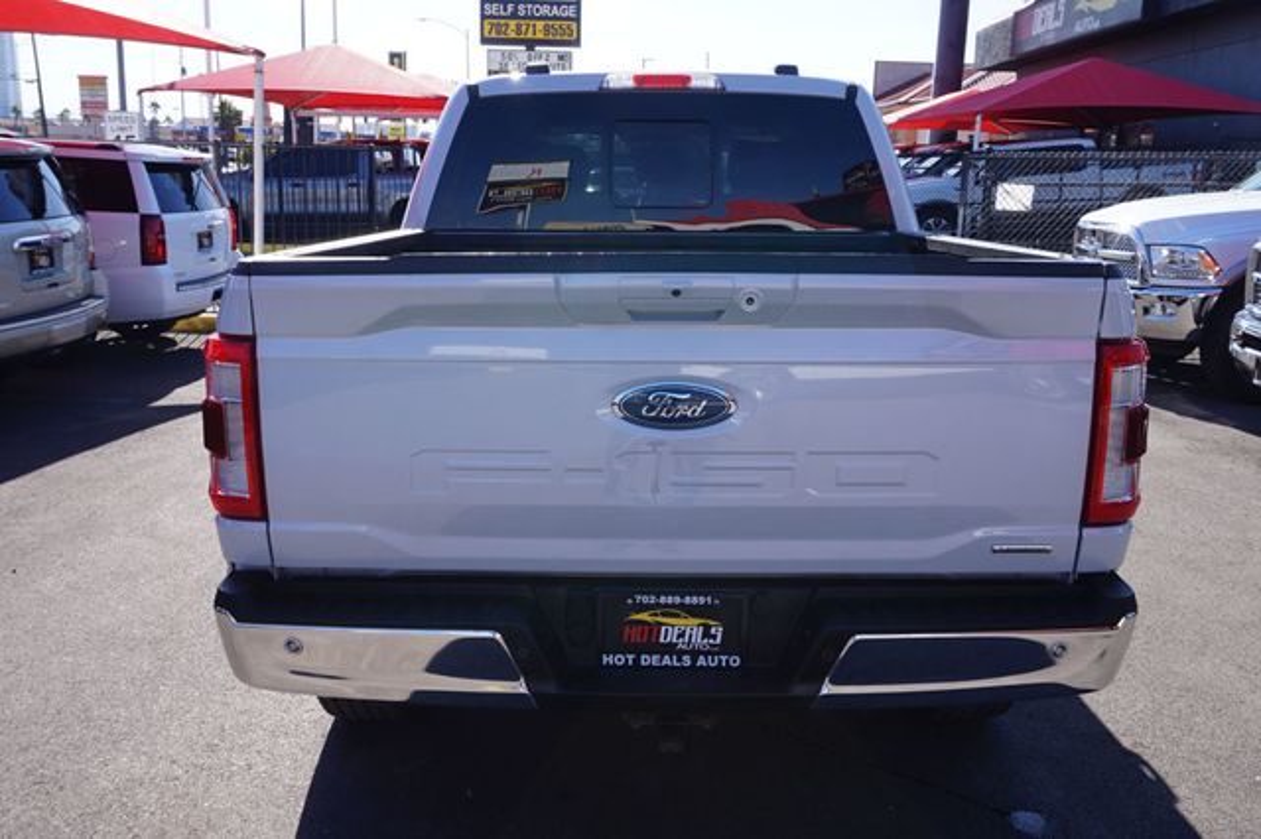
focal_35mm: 32
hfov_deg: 59.5
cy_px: 420
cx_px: 630
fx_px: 1103
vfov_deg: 41.7
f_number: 10
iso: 100
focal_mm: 21
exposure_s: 1/80
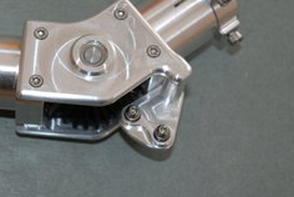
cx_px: 72
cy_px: 47
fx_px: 1143
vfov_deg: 9.8
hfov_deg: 14.6
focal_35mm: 140
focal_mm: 55
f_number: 5.6
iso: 320
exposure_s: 1/125
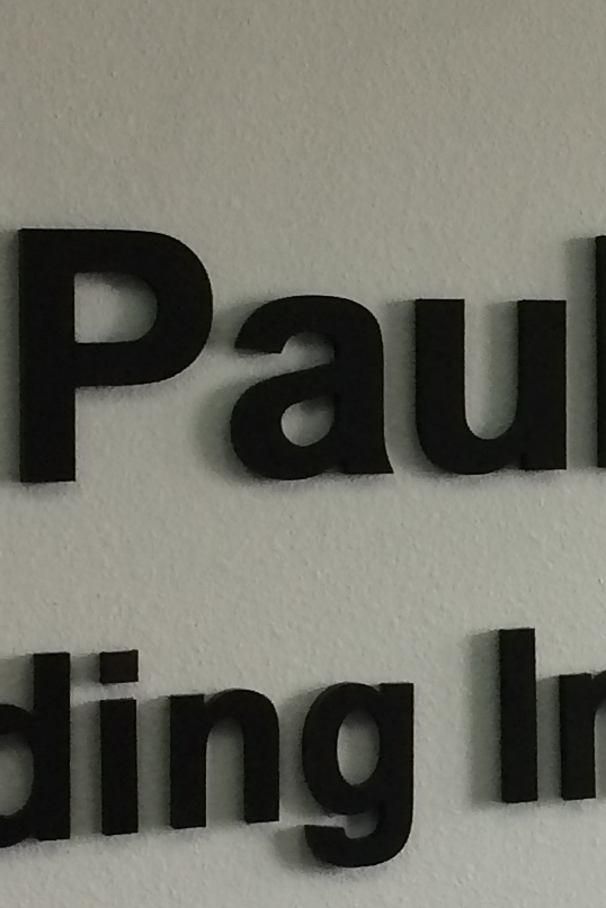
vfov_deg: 16.8
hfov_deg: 10.7
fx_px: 3080
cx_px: 992
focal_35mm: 122
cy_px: 329
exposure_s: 1/40
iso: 40
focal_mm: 4.15
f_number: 2.2
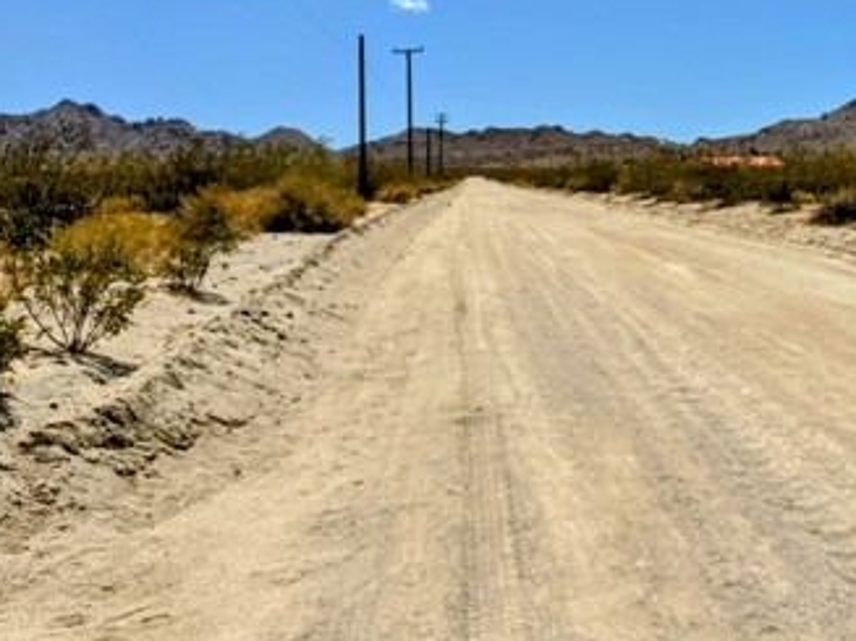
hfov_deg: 38.7
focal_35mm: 47
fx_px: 1162
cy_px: 102
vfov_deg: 29.9
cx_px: 699
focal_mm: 6.86
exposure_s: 1/13699
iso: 80
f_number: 1.78
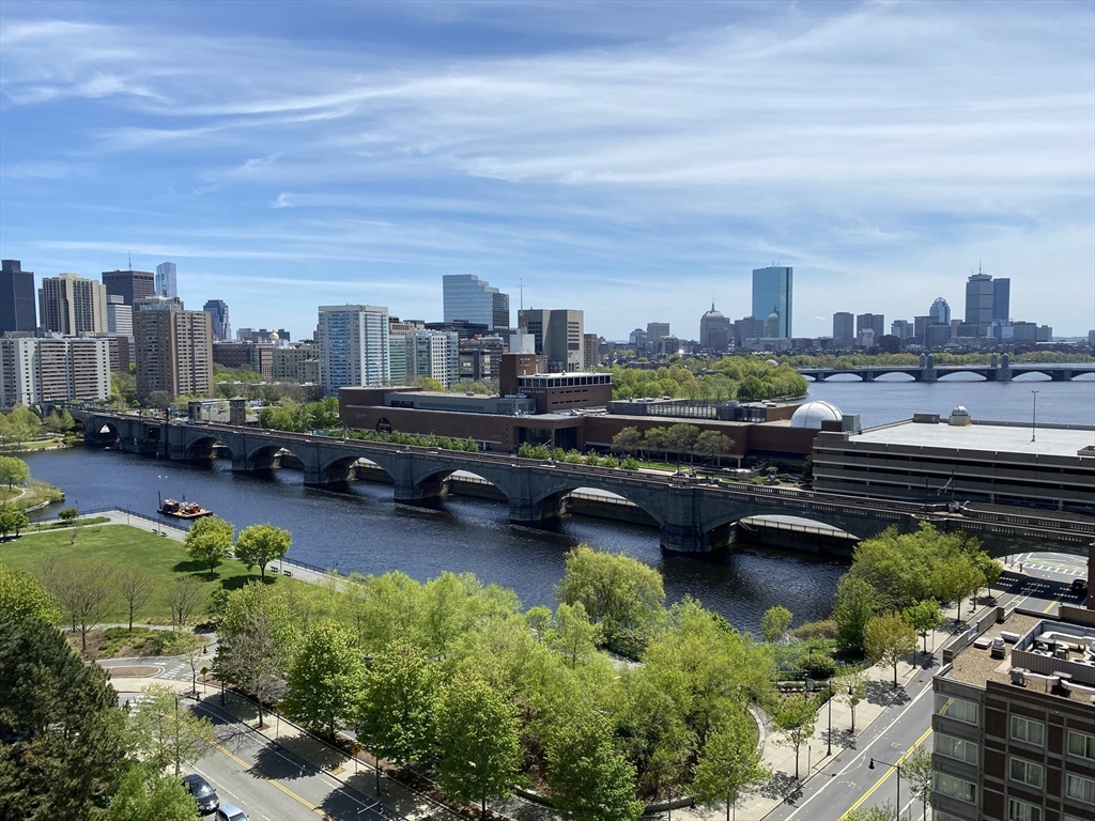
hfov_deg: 67.3
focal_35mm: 26
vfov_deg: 53.1
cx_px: 548
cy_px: 410
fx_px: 822
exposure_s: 1/3610
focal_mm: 4.25
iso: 32
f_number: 1.8
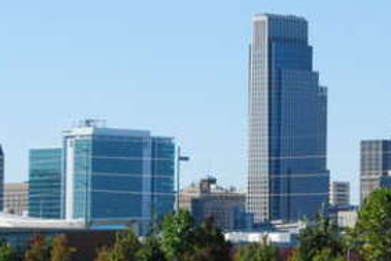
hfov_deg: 8.8
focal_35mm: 234
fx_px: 2546
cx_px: 218
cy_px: 174
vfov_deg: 5.9
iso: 720
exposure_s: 1/320
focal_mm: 55
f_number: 18
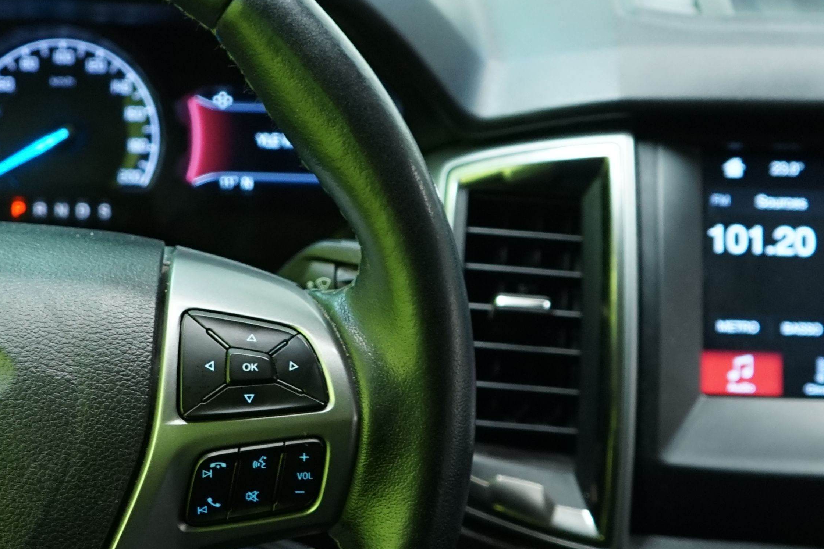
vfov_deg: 18.2
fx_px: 1716
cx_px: 352
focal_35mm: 75
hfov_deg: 27.0
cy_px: 316
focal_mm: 28
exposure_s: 1/30
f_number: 3.5
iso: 1000
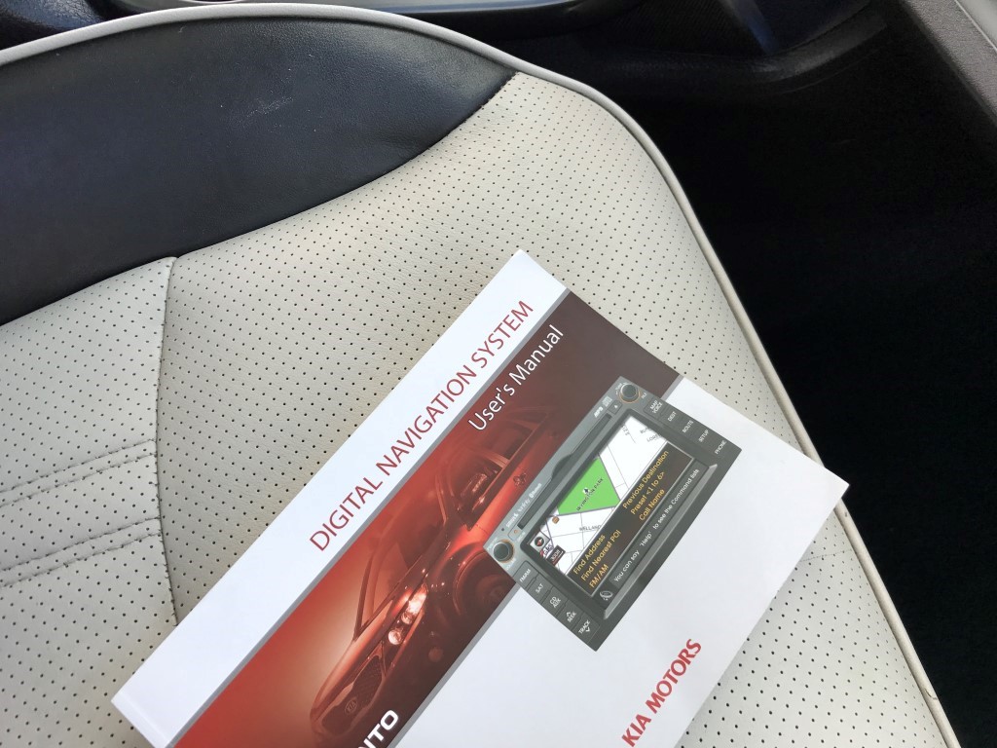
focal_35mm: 28
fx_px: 806
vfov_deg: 49.7
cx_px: 498
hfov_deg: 63.4
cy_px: 374
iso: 20
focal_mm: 3.99
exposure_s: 1/154
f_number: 1.8
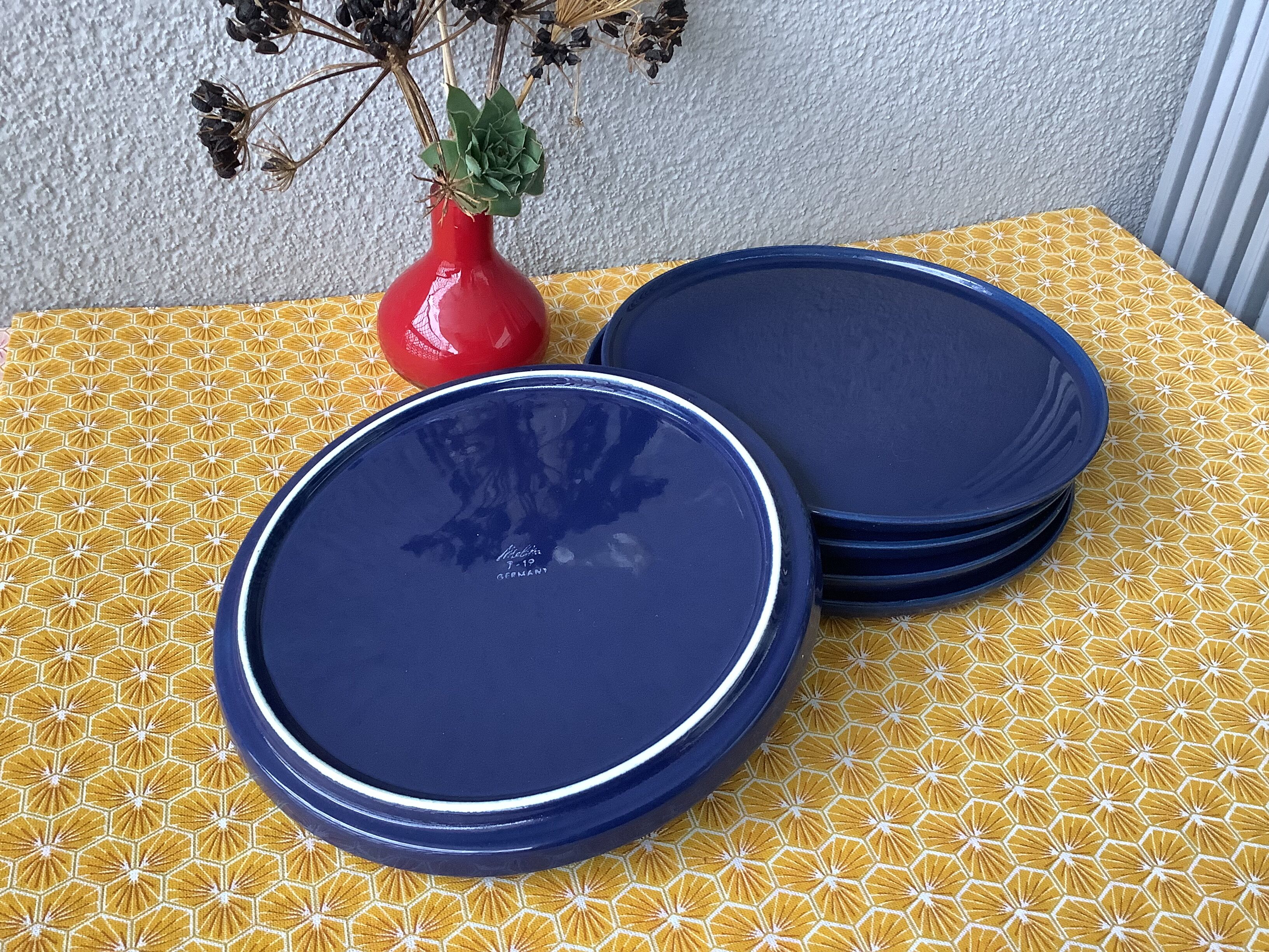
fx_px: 1136
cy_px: 476
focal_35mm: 31
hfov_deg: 58.4
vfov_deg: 45.4
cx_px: 634
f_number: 2.4
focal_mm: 3.3
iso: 200
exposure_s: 1/60
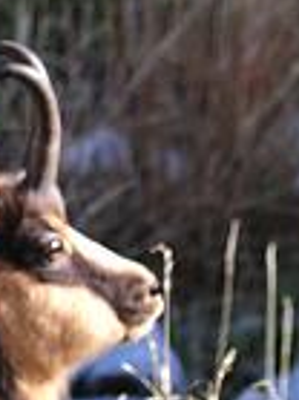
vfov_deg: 0.8
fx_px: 27302
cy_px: 689
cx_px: -175
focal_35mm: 2367
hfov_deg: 0.6
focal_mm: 380
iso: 320
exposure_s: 1/320
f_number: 8
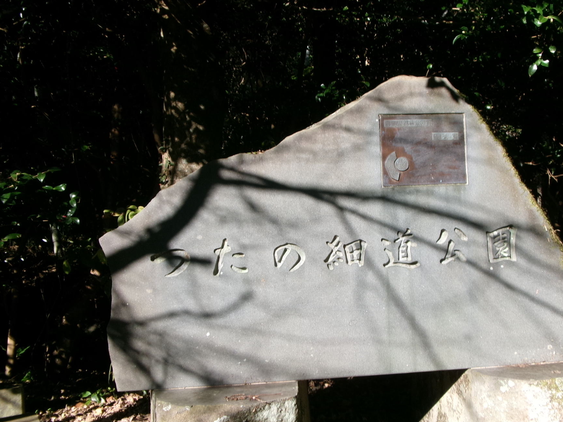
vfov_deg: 42.8
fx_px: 537
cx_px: 312
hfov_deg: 55.2
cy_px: 246
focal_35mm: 33
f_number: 10.8
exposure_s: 1/60
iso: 100
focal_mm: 5.1
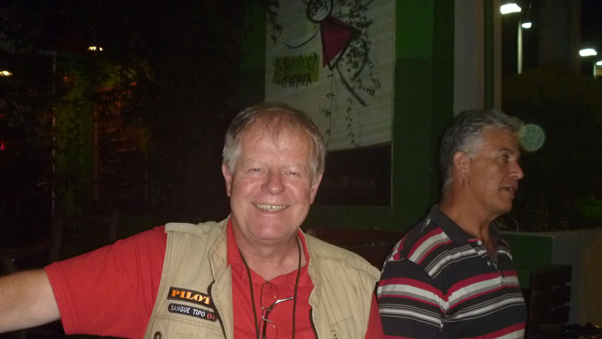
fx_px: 623
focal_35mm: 39
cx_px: 297
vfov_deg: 30.2
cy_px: 230
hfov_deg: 51.6
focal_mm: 6.3
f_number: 3.5
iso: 400
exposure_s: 1/30
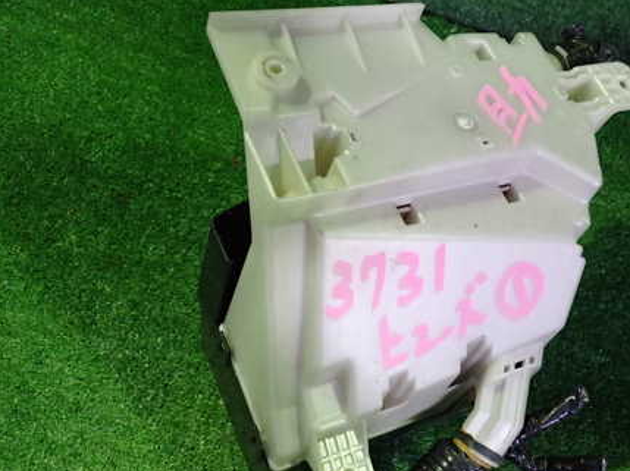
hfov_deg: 44.5
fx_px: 764
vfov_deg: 34.3
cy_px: 245
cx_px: 391
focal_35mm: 42
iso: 640
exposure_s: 1/30
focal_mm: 5.4
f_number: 2.3
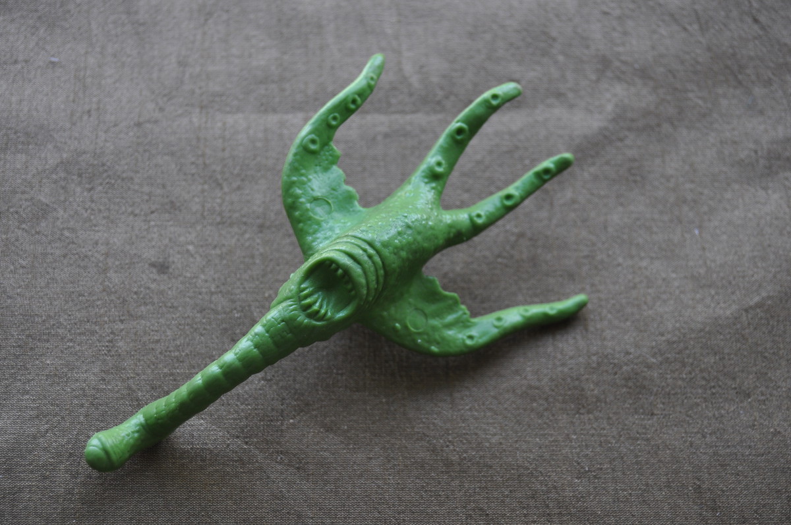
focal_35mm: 68
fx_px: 1481
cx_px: 396
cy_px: 262
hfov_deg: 29.9
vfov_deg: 20.1
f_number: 5.6
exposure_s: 1/125
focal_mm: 45
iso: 400
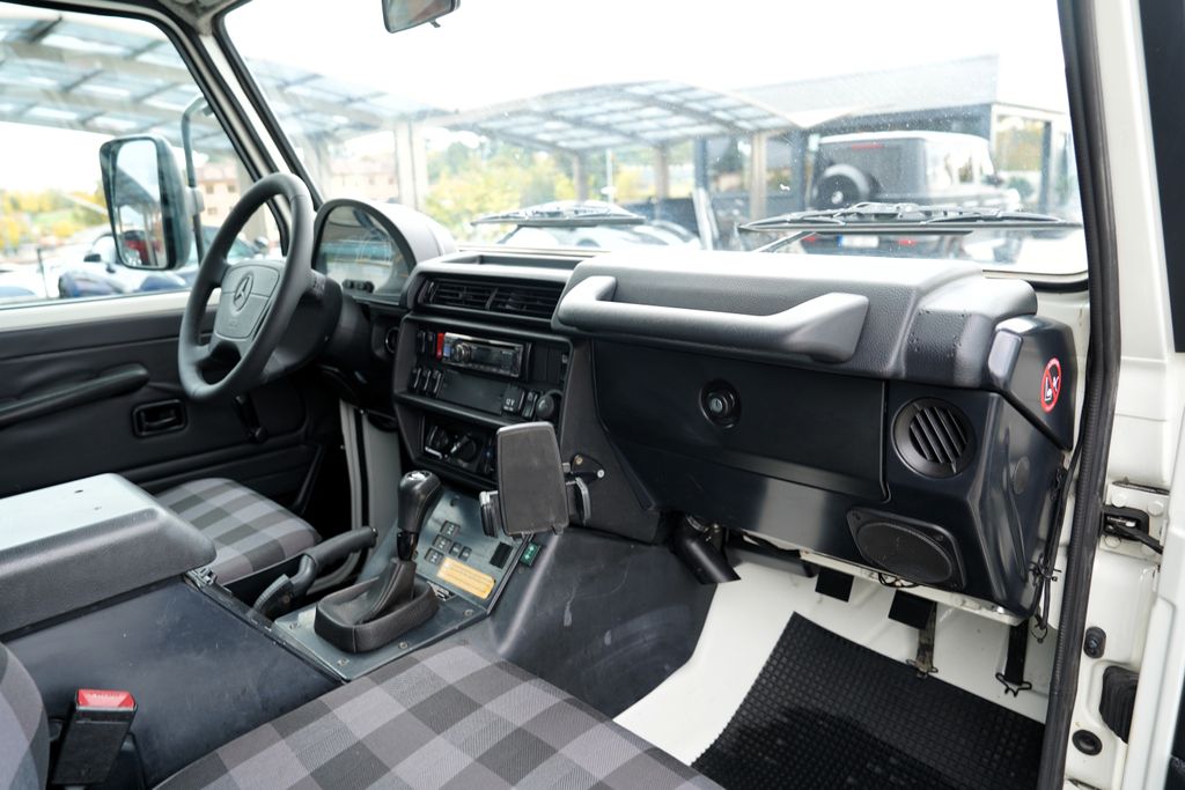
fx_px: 790
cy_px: 395
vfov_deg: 53.1
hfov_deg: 73.7
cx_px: 592
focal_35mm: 24
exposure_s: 1/60
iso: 160
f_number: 4
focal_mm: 24
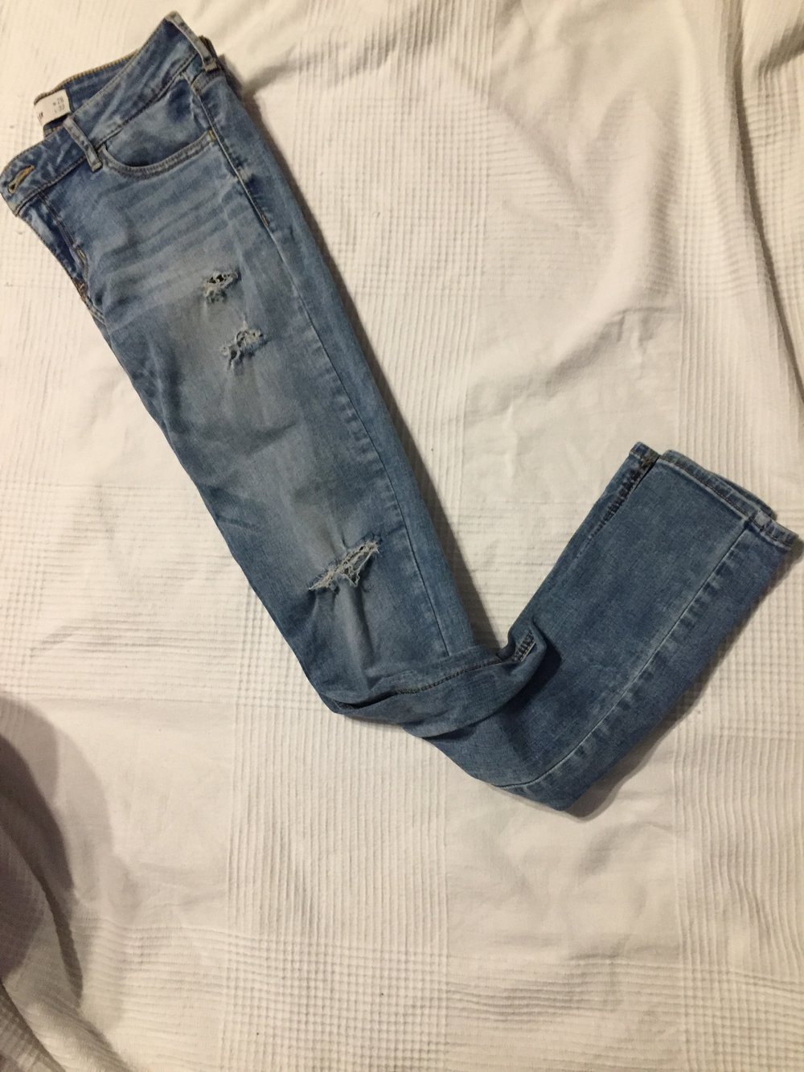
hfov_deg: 48.2
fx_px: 898
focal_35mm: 29
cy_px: 536
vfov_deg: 61.7
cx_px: 402
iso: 250
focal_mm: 4.15
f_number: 2.2
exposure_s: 1/20
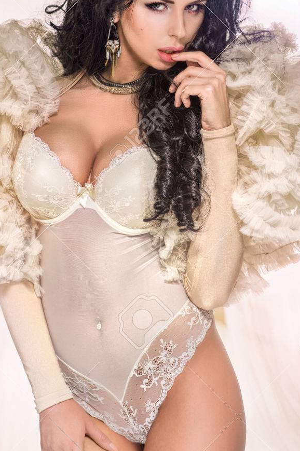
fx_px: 2153
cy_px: 223
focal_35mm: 172
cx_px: 124
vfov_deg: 12.0
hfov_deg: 8.0
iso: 160
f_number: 2.8
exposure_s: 1/180
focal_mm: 77
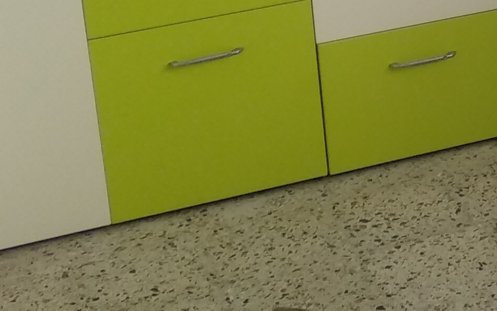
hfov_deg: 17.0
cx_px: 594
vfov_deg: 10.8
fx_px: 1585
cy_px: -152
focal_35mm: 117
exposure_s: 1/50
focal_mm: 3.81
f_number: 2.2
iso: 250
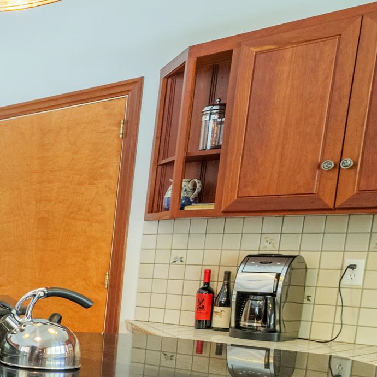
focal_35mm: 53
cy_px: 344
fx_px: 653
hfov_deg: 22.1
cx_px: -275
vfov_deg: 30.7
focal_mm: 14
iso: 1600
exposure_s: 1/60
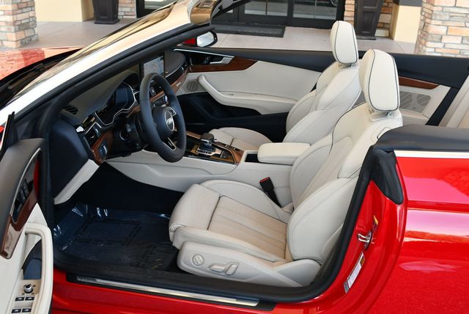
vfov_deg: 36.9
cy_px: 157
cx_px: 234
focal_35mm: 36
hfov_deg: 53.1
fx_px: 469
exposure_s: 1/250
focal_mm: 18
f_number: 4.5
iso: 400
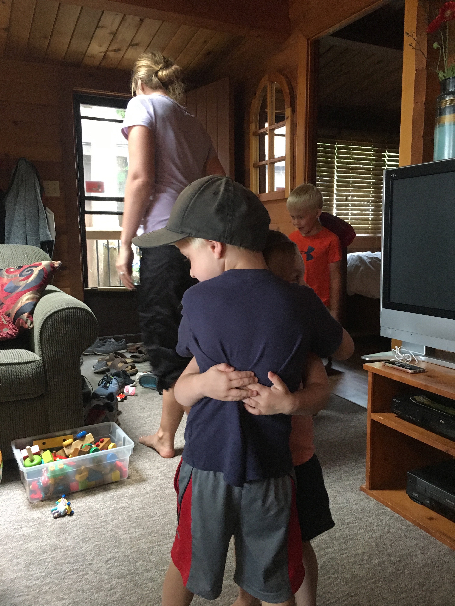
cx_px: 228
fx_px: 508
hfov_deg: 48.2
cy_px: 303
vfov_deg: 61.7
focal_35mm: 29
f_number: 2.2
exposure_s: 1/30
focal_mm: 4.15
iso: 200
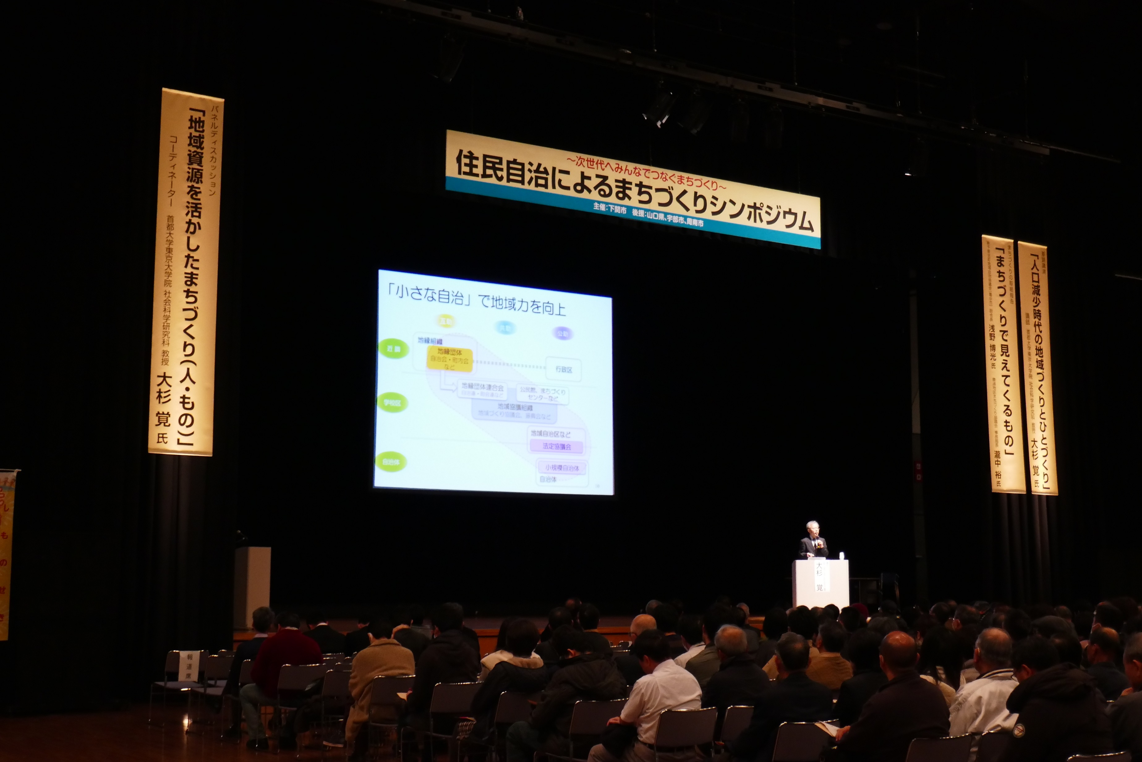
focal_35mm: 48
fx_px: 1523
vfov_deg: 28.1
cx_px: 571
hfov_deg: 41.1
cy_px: 381
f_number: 4
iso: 3200
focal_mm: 16.9
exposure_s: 1/60
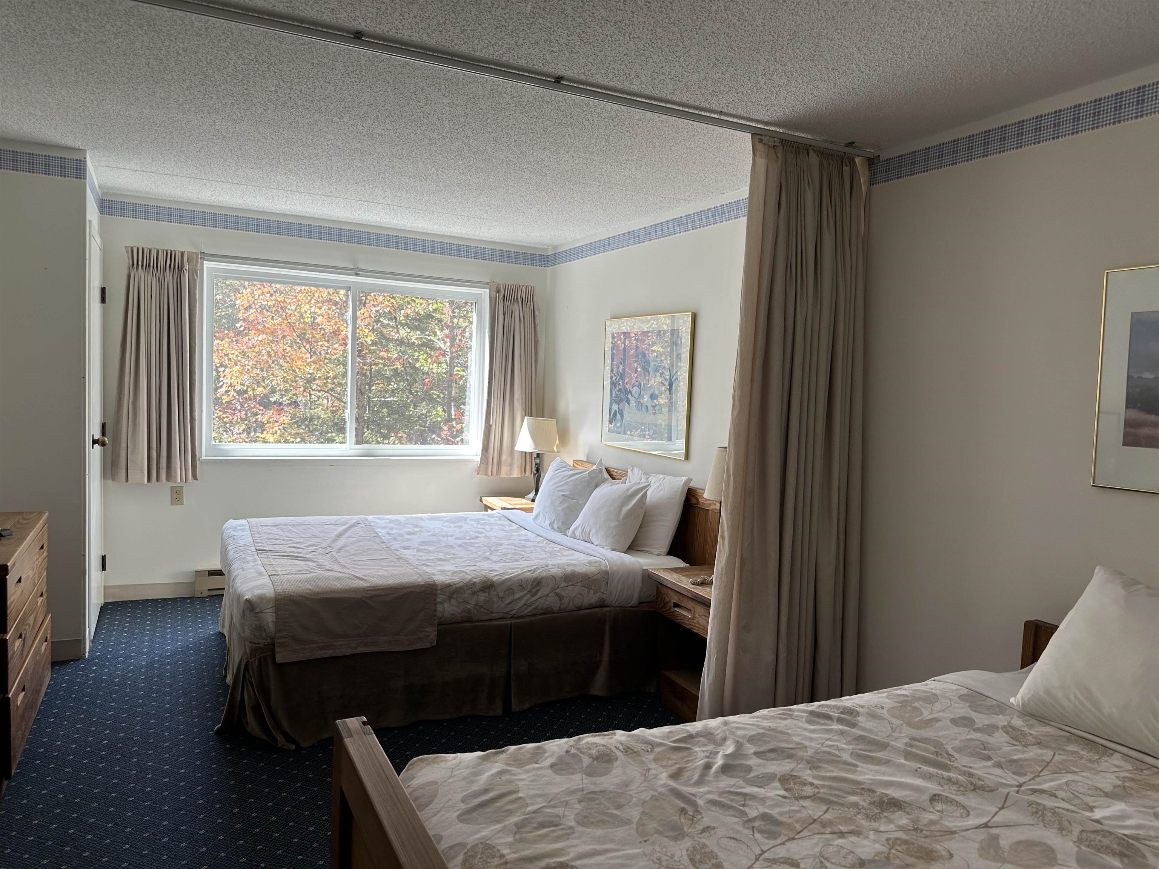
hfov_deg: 71.6
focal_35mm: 24
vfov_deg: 56.8
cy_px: 434
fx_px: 804
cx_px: 580
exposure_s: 1/120
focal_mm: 6.86
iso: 64
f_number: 1.78
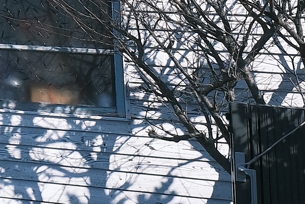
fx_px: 1118
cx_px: -529
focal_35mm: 132
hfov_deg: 11.4
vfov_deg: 9.6
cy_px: -215
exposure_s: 1/2500
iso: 400
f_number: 5
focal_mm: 12.9
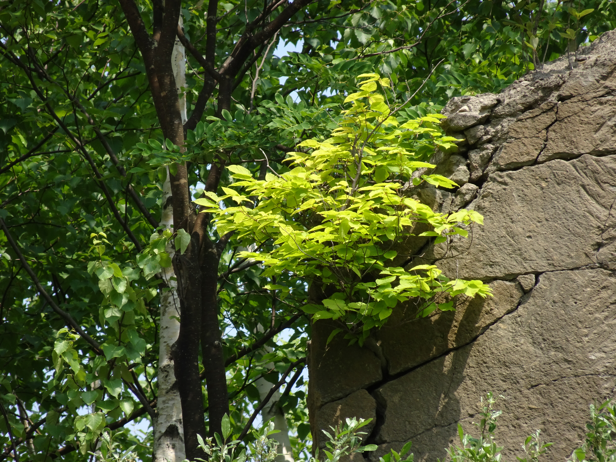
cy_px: 231
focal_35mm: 500
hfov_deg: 4.0
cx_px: 308
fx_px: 8898
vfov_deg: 3.0
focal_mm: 85.47
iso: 80
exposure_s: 1/200
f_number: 6.3
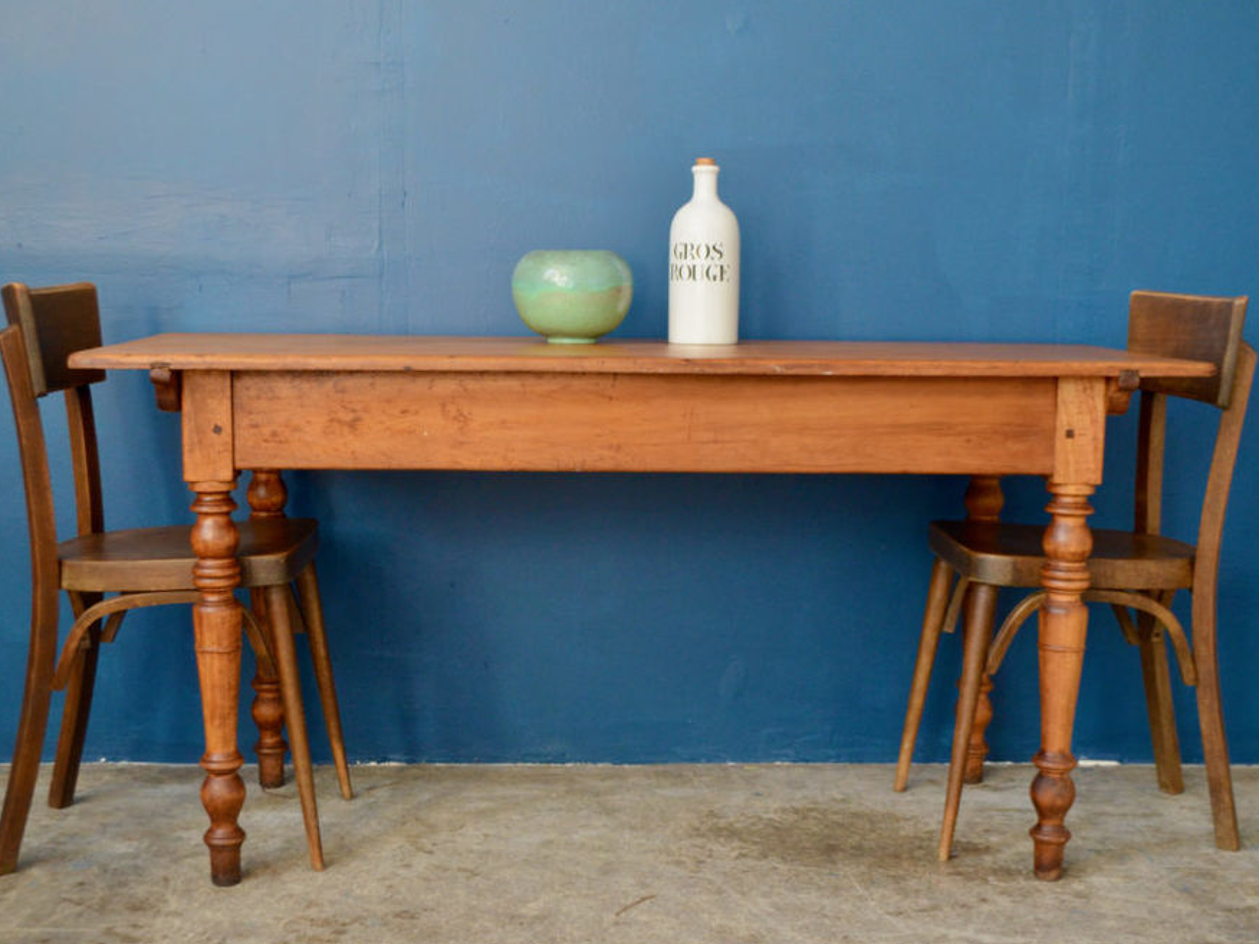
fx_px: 1673
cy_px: 474
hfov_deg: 41.2
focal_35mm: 46
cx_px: 617
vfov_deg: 31.5
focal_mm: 28
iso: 1250
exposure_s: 1/80
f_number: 4.5
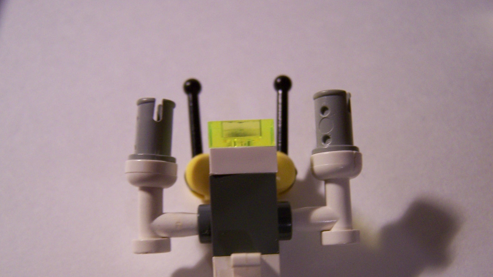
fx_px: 562
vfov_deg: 27.6
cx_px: 255
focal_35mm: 43
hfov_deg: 47.3
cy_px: 182
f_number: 2.8
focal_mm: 6.3
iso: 160
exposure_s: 1/30
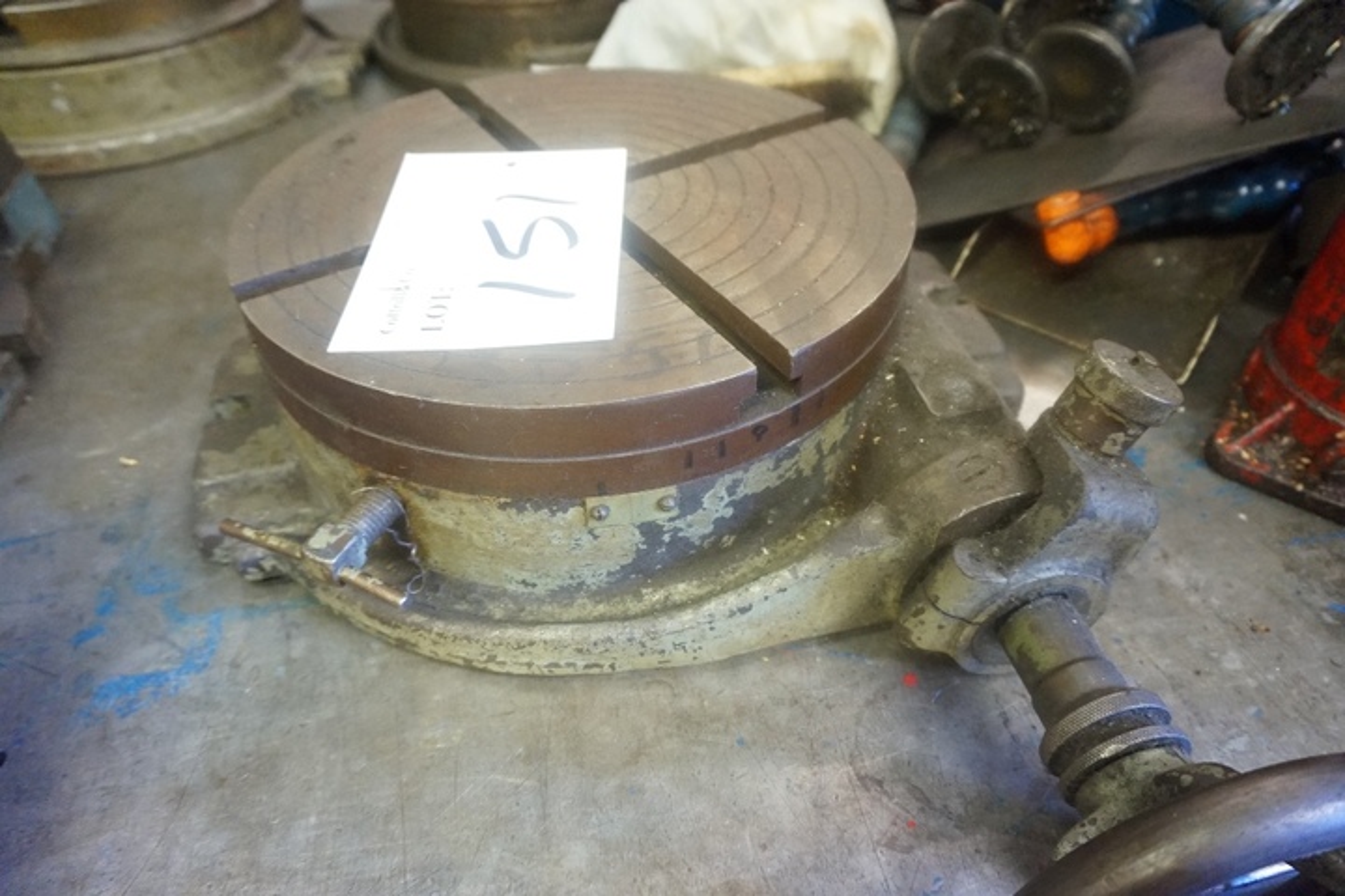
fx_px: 897
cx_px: 672
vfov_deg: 53.1
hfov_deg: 73.7
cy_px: 448
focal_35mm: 24
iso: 3200
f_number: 3.5
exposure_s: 1/40
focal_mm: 16
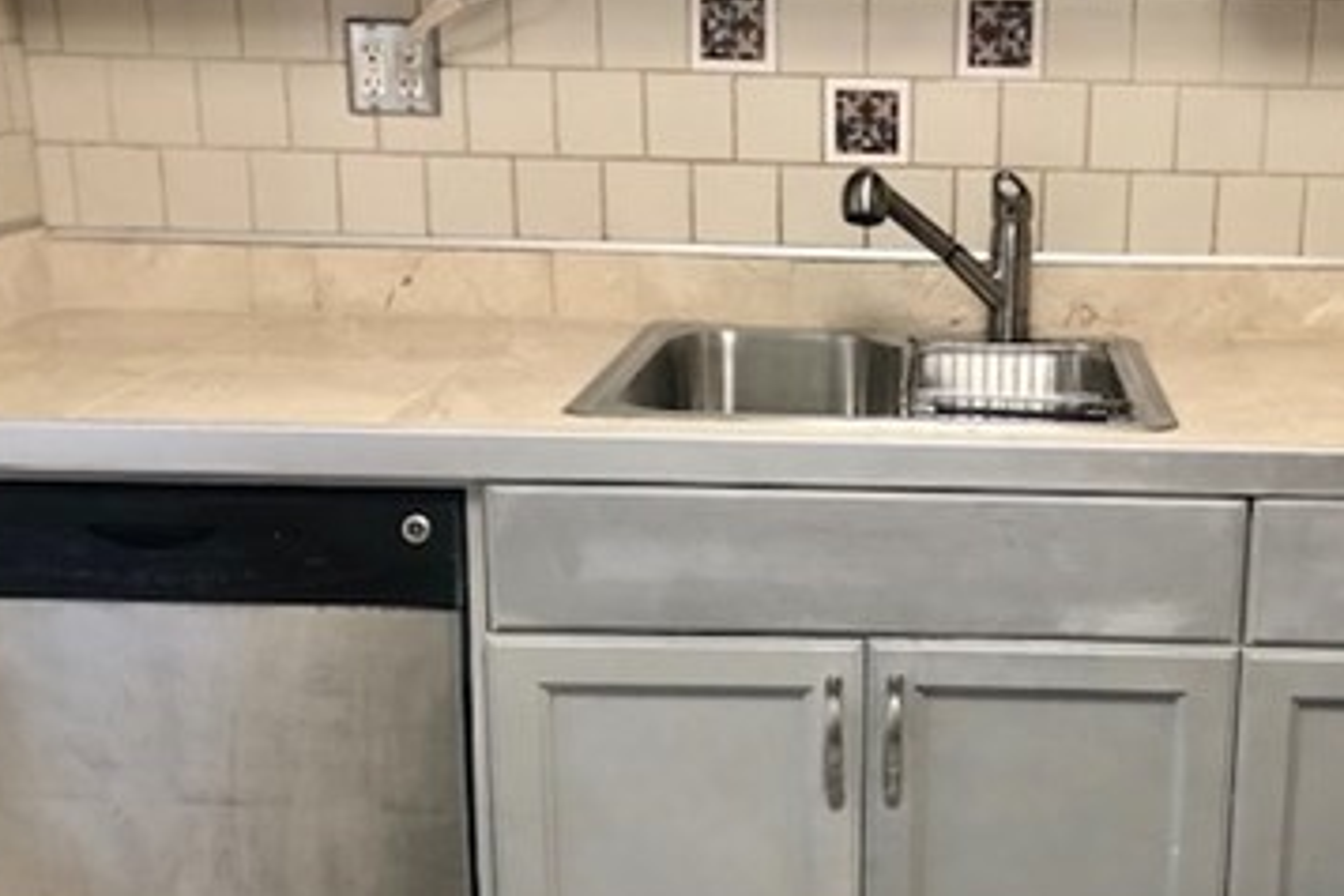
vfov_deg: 27.5
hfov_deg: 39.6
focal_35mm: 49
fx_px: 1829
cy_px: 467
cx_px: 952
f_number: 1.8
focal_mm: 4
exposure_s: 1/15
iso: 40
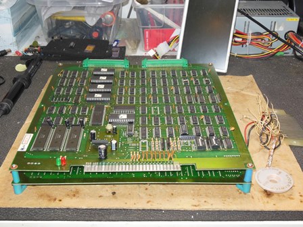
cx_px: 152
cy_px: 114
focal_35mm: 43
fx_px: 376
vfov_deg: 33.6
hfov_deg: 43.9
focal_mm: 7.7
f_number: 3.8
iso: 200
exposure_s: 1/30
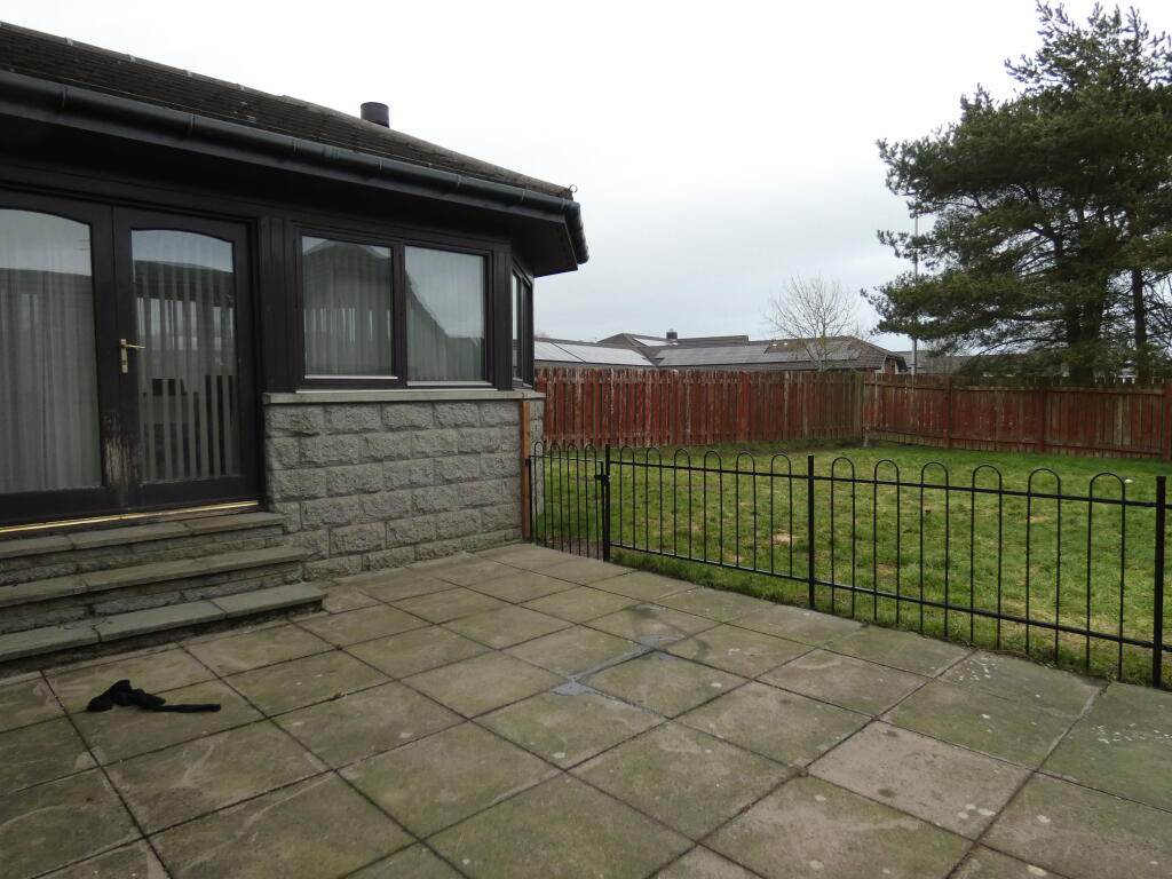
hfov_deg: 76.4
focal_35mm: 22
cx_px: 586
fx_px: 745
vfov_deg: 61.1
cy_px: 440
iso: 200
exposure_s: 1/60
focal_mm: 3.9
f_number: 2.9
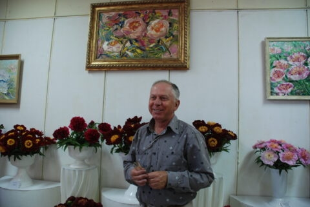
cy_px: 104
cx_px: 155
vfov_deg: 48.0
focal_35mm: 27
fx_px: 233
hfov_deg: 67.3
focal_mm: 18
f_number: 3.5
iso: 250
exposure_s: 1/15
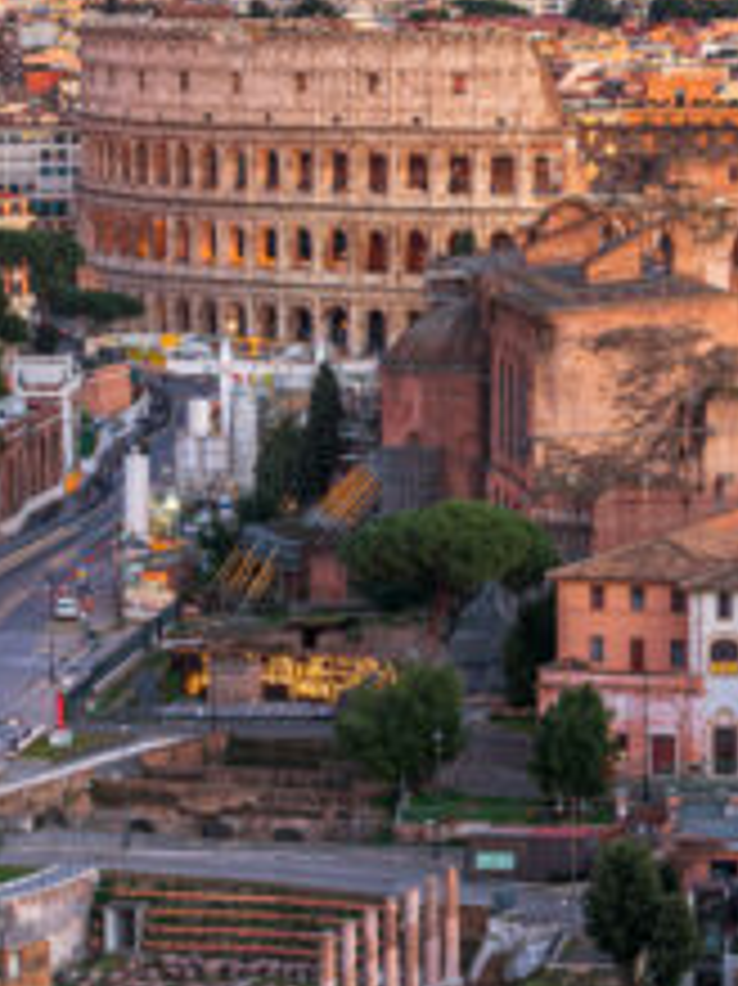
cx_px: 666
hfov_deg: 8.2
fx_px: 5150
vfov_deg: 10.9
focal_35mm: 181
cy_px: 133
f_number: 11
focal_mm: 70
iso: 64
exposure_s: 1/1.25
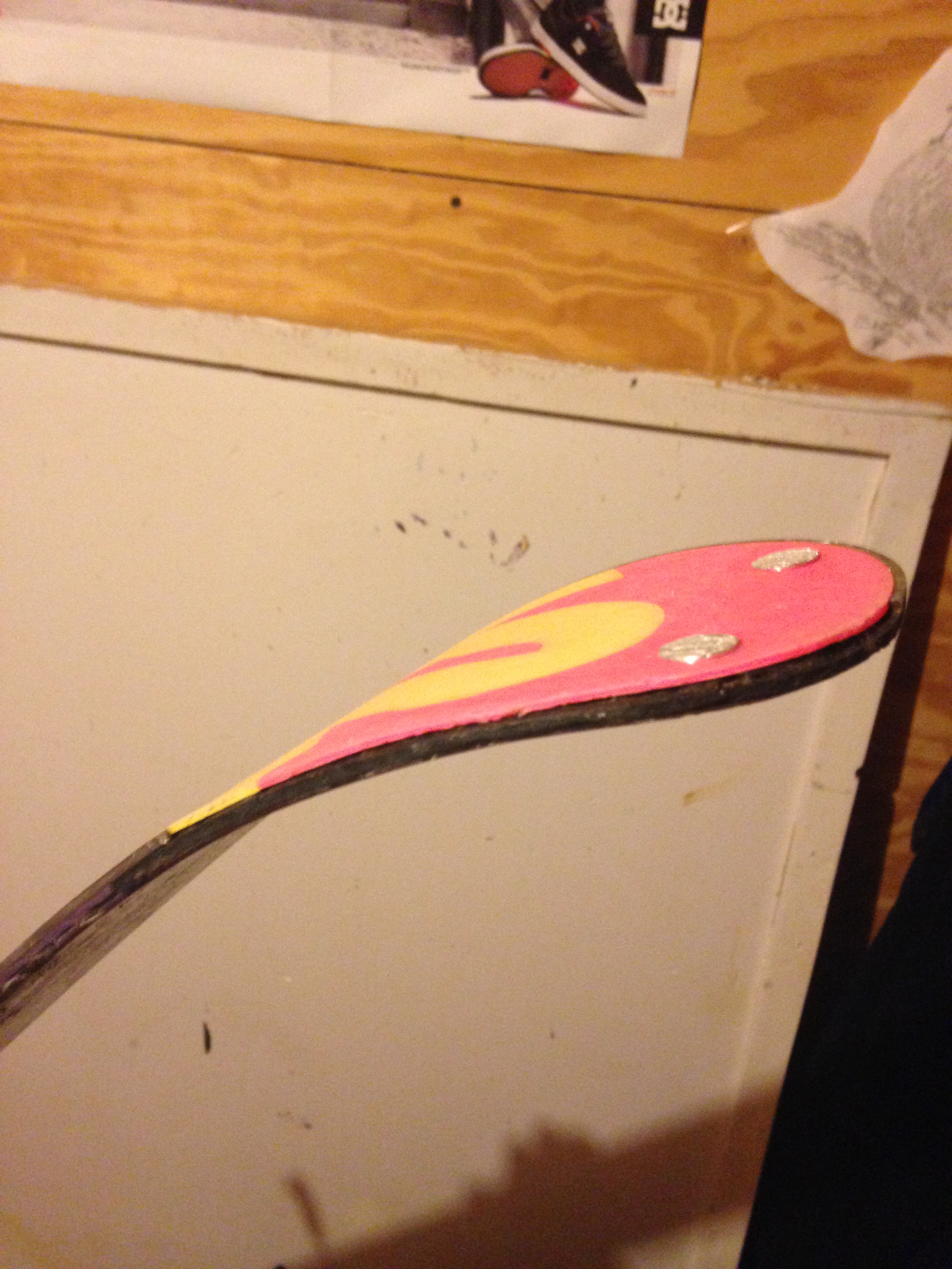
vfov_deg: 55.4
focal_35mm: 33
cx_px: 476
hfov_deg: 42.9
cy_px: 634
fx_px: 1210
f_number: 2.4
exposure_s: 1/15
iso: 500
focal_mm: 4.12
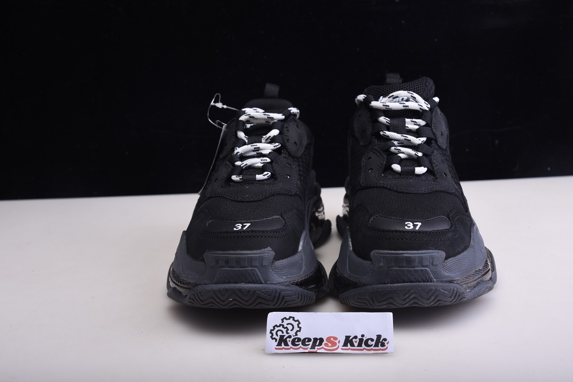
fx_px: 843
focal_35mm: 53
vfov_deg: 25.5
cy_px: 188
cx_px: 287
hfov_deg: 37.5
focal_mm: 52
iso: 100
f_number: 11
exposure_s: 1/200
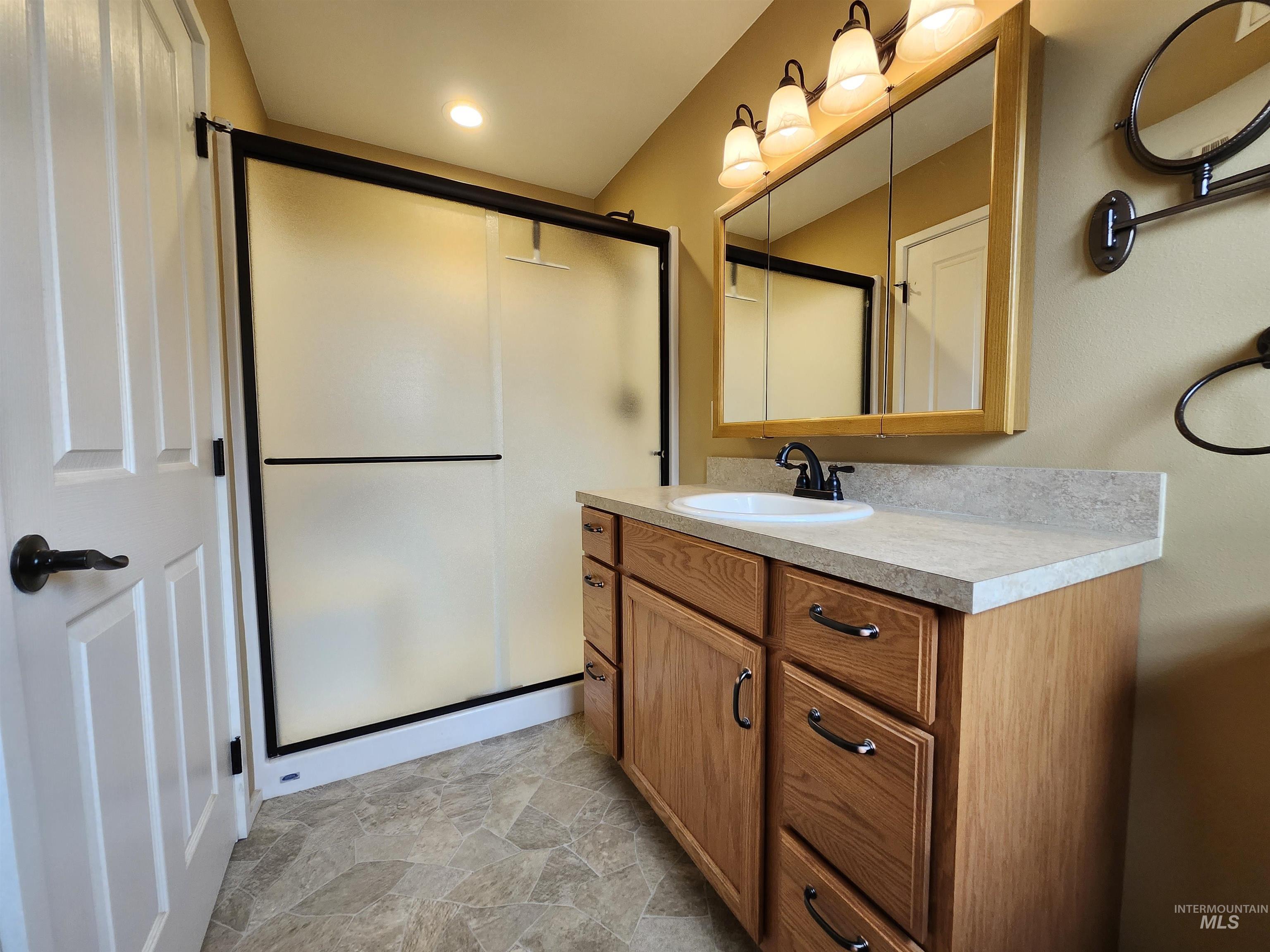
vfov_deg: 89.9
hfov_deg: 106.2
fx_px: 477
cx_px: 635
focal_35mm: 13
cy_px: 476
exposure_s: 1/60
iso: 160
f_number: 2.2
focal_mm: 1.74
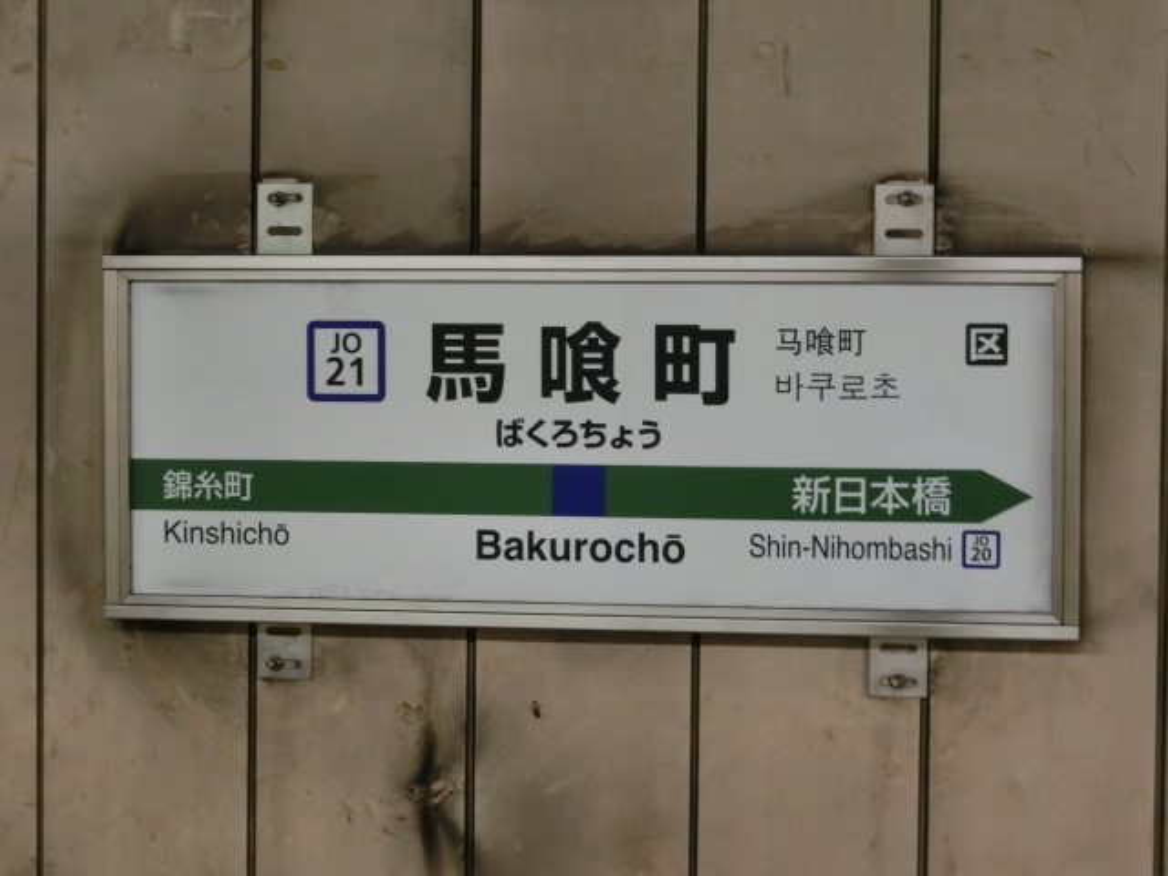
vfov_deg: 13.8
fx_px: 3610
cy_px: 438
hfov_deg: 18.4
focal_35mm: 107
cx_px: 584
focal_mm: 19.1
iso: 800
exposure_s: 1/20
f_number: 5.7
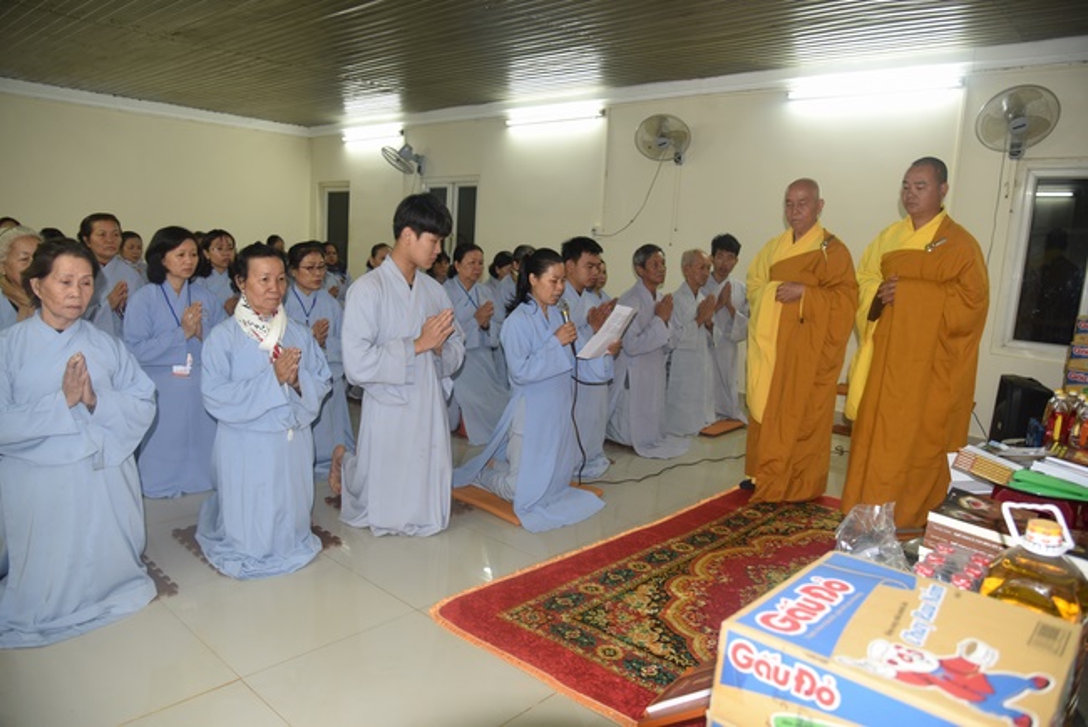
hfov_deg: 73.7
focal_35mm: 24
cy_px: 364
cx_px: 544
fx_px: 726
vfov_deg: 53.2
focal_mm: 24
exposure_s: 1/60
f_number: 4
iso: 900
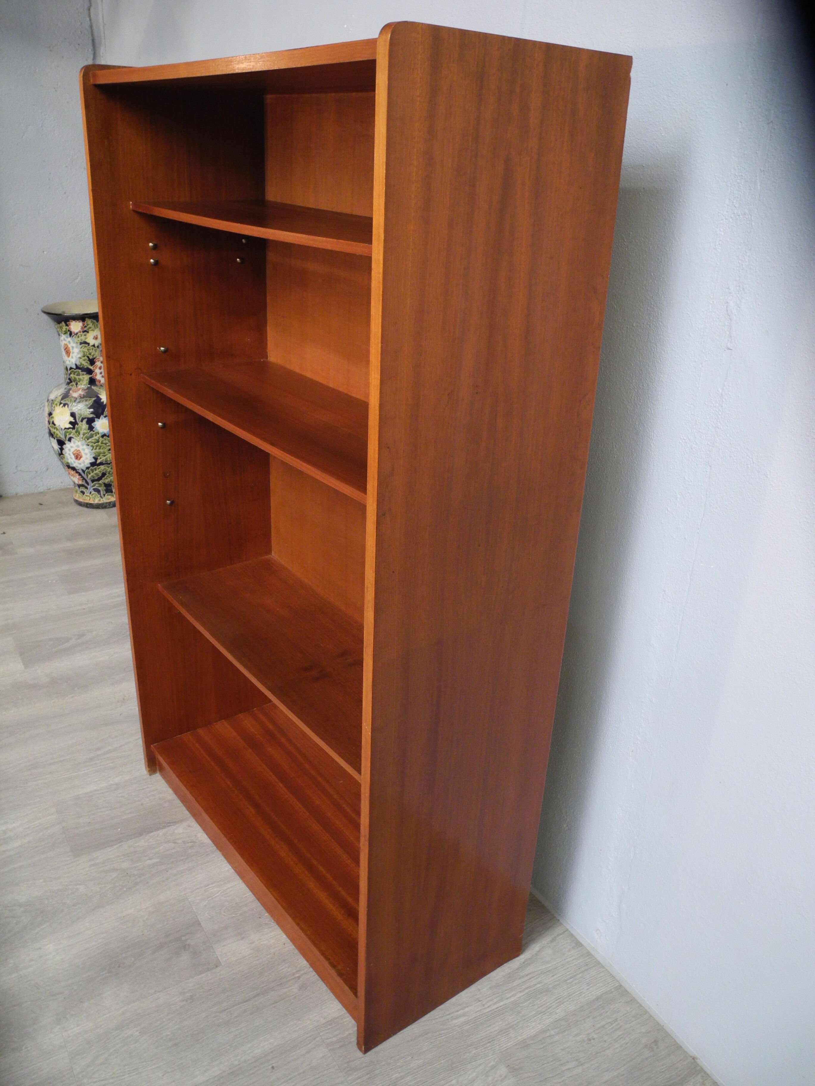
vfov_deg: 63.4
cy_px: 543
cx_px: 408
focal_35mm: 28
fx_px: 879
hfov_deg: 49.7
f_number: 2.8
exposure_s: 1/19
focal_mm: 6
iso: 400
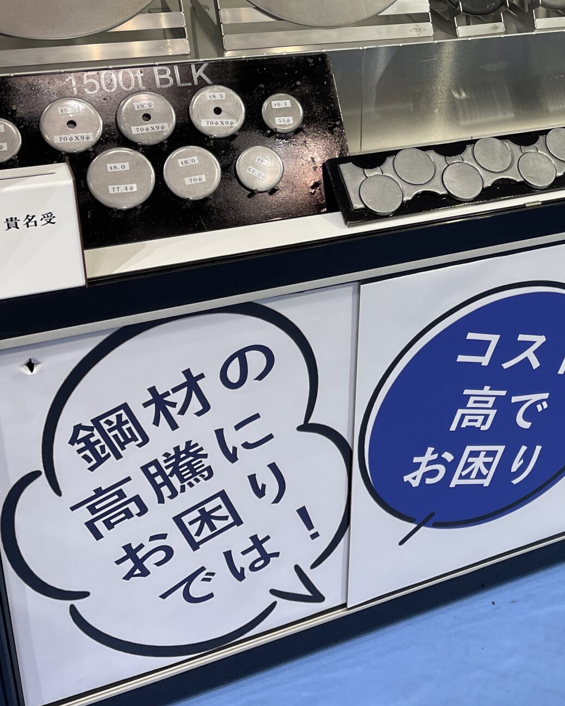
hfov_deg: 29.0
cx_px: 514
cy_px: 189
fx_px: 1045
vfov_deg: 36.6
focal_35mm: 50
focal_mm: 4.2
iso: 64
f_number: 1.6
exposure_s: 1/100
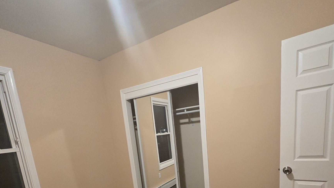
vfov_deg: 51.1
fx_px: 168
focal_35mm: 19
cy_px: 172
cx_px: 167
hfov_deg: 89.6
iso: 640
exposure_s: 1/60
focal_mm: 2.2
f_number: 2.2
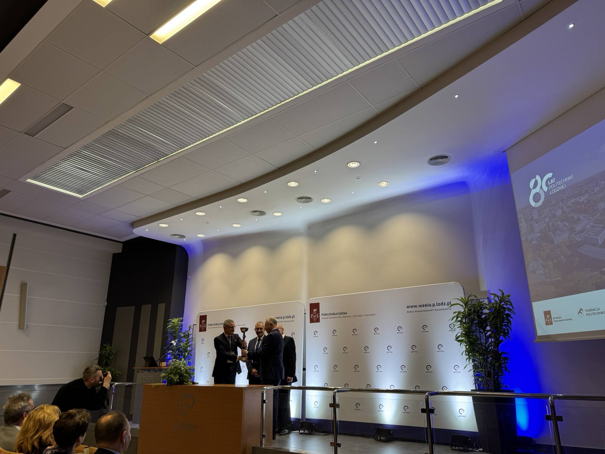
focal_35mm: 24
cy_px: 227
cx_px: 302
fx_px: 419
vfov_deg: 56.8
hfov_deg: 71.6
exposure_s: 1/100
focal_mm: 6.76
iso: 80
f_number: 1.78
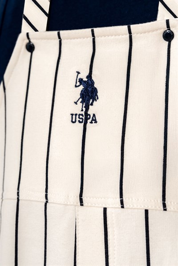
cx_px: 89
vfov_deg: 39.6
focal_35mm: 50
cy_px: 133
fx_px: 370
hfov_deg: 27.0
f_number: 6.3
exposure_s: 1/125
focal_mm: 50
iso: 160
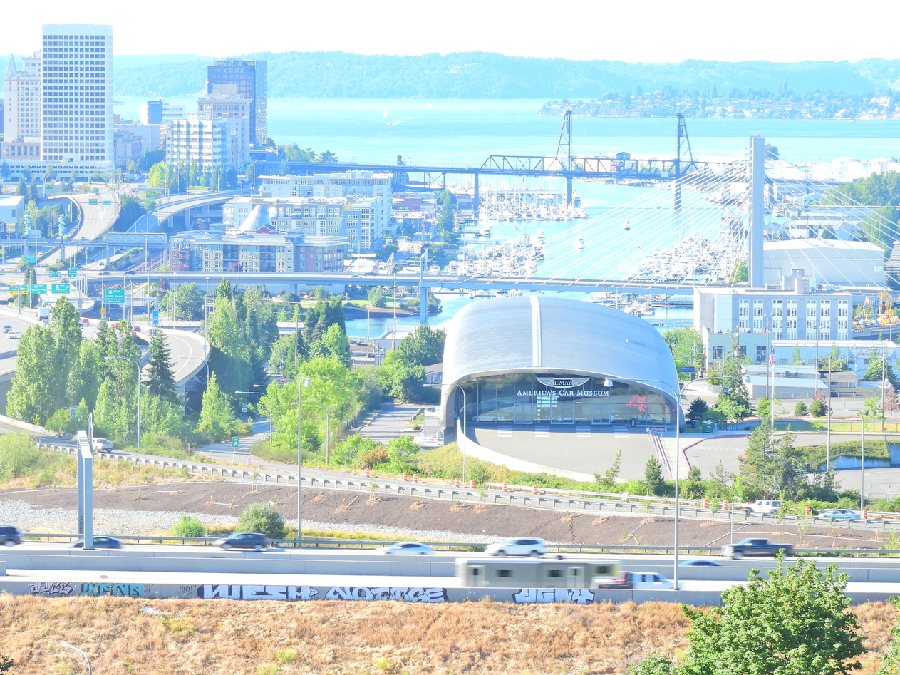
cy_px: 338
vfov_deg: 9.8
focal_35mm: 152
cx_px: 451
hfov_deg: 13.0
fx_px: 3952
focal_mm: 26.8
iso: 100
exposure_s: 1/50
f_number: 8
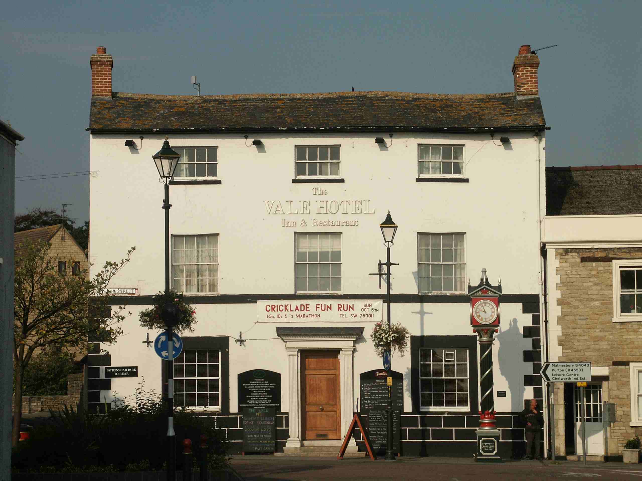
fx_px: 2226
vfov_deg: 12.3
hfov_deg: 16.4
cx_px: 321
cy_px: 240
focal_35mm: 120
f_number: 6.7
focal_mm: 29.71
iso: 100
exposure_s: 1/750
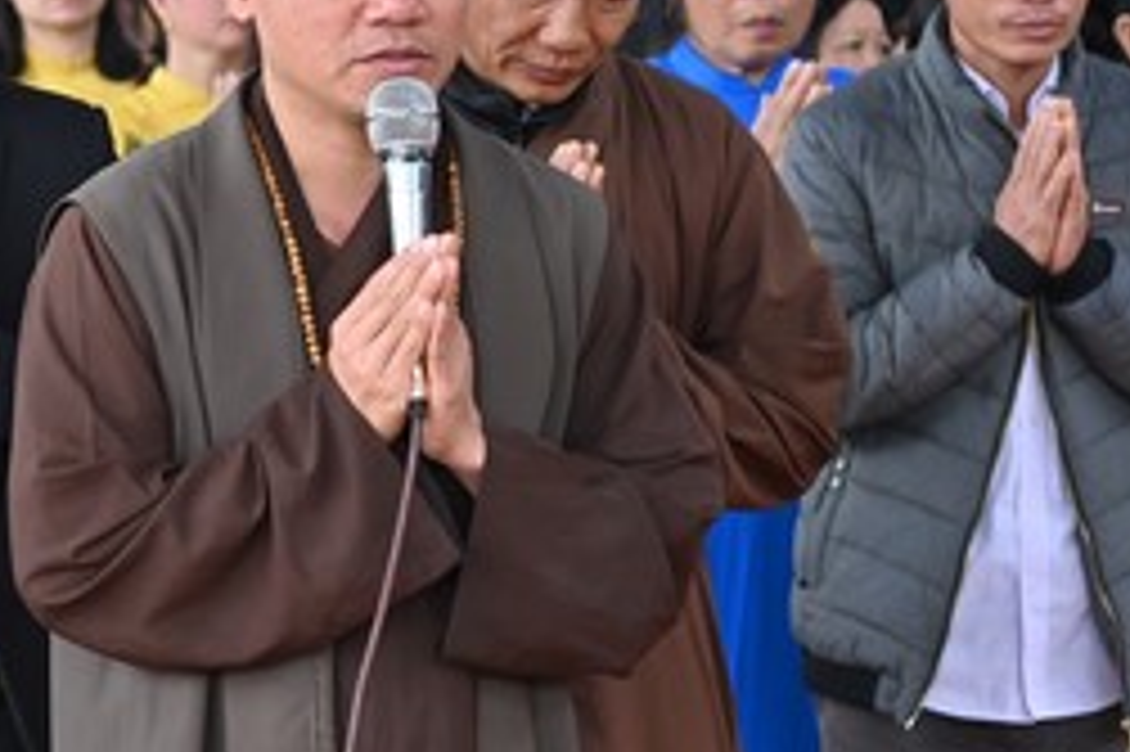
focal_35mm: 168
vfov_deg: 8.2
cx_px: -167
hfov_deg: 12.0
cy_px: 464
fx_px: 5270
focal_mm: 65
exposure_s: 1/125
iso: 800
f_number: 5
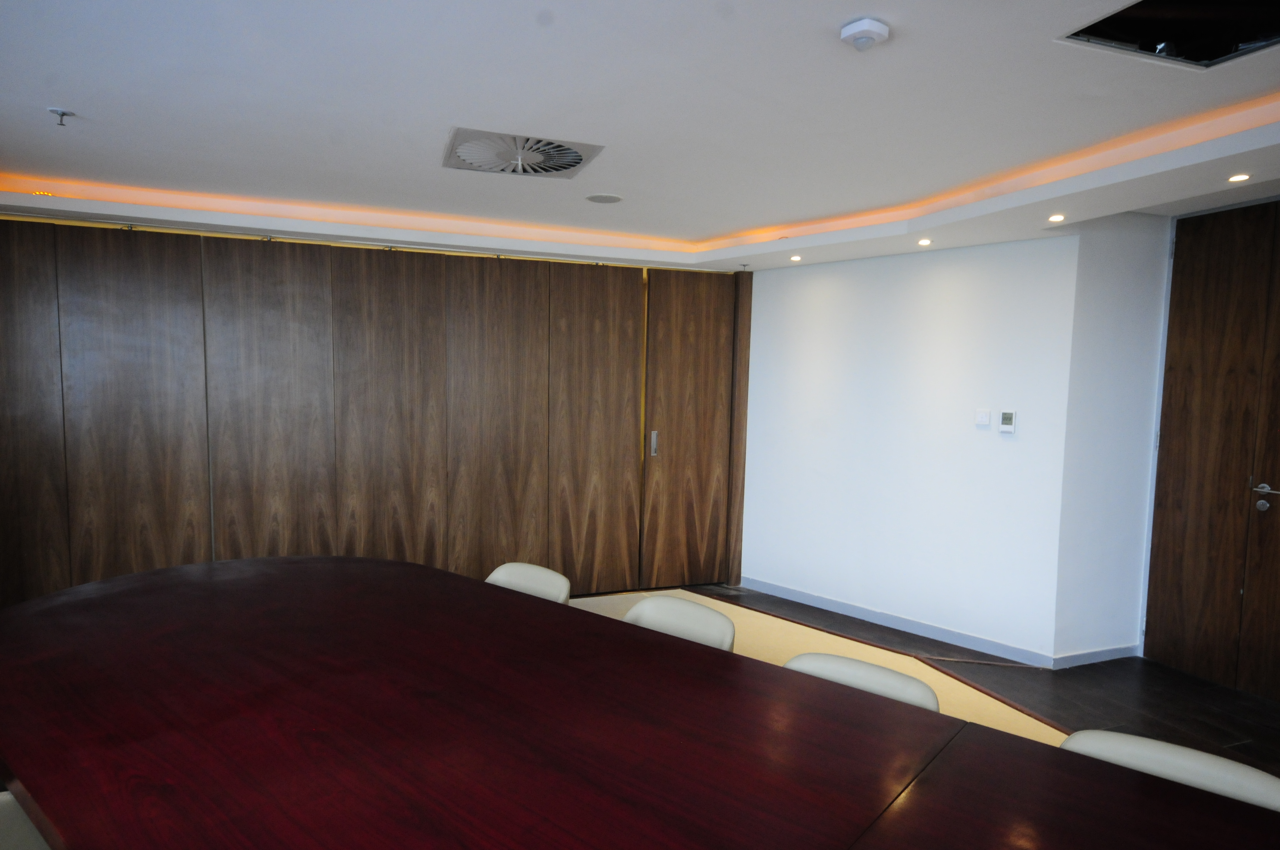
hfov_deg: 81.3
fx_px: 746
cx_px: 640
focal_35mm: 21
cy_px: 425
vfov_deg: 59.4
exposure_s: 1/30
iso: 1400
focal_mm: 14
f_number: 8
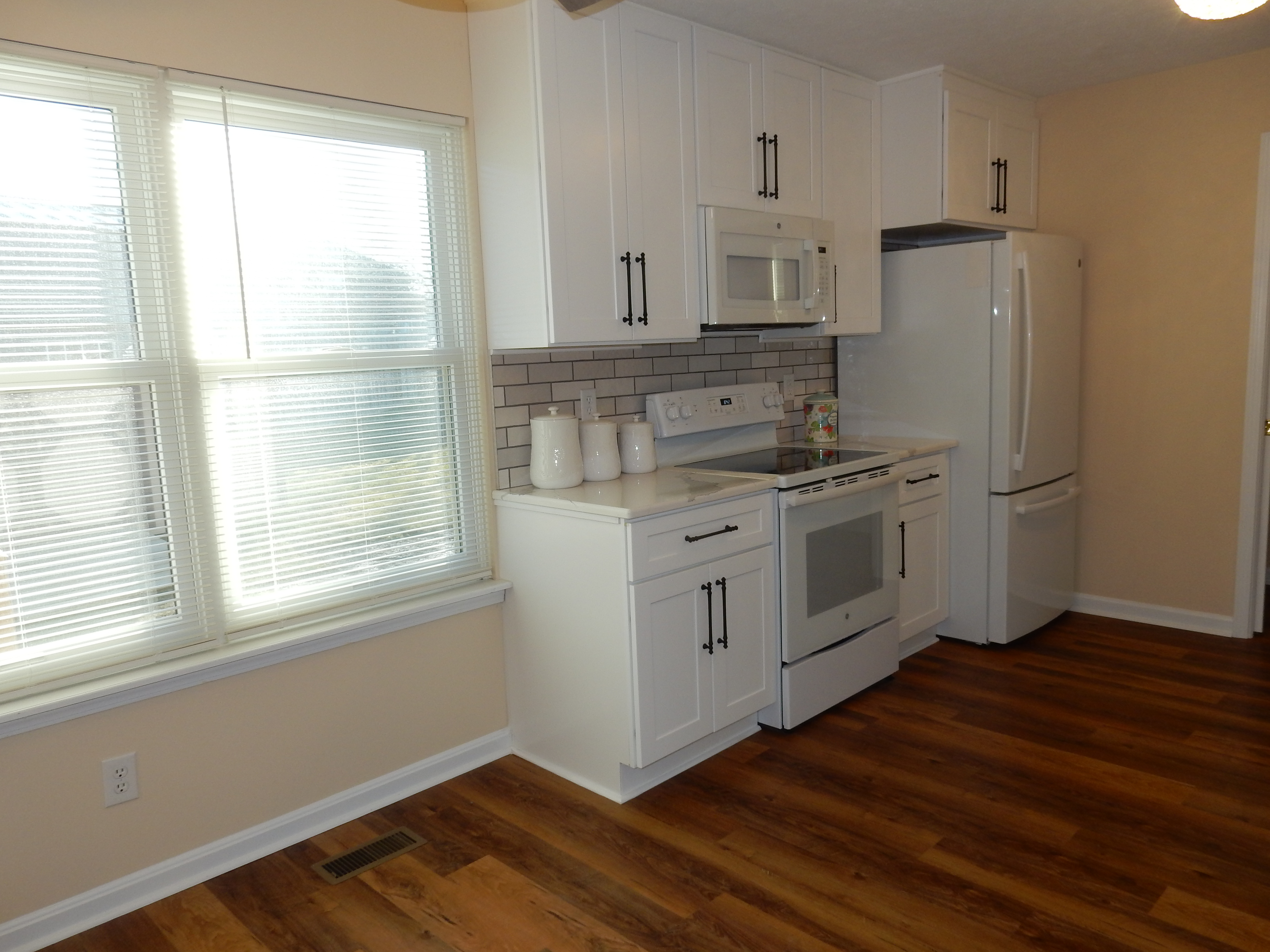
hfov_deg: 69.4
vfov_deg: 54.9
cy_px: 476
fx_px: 917
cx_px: 635
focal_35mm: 25
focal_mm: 4.5
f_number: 4.2
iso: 125
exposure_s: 1/60
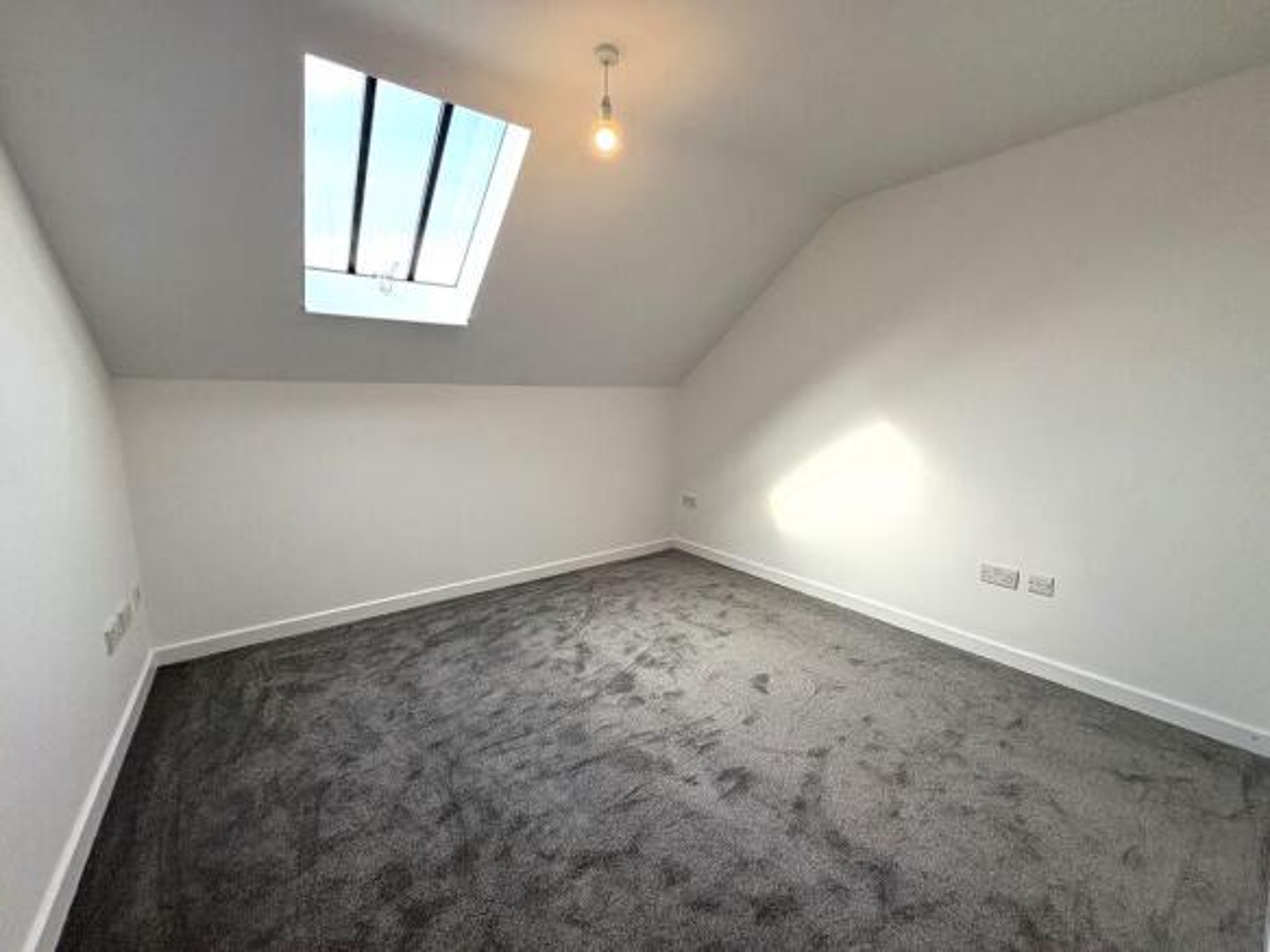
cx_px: 635
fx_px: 514
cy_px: 476
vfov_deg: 85.7
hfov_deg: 102.1
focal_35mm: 14
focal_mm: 2.22
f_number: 2.2
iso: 100
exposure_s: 1/123
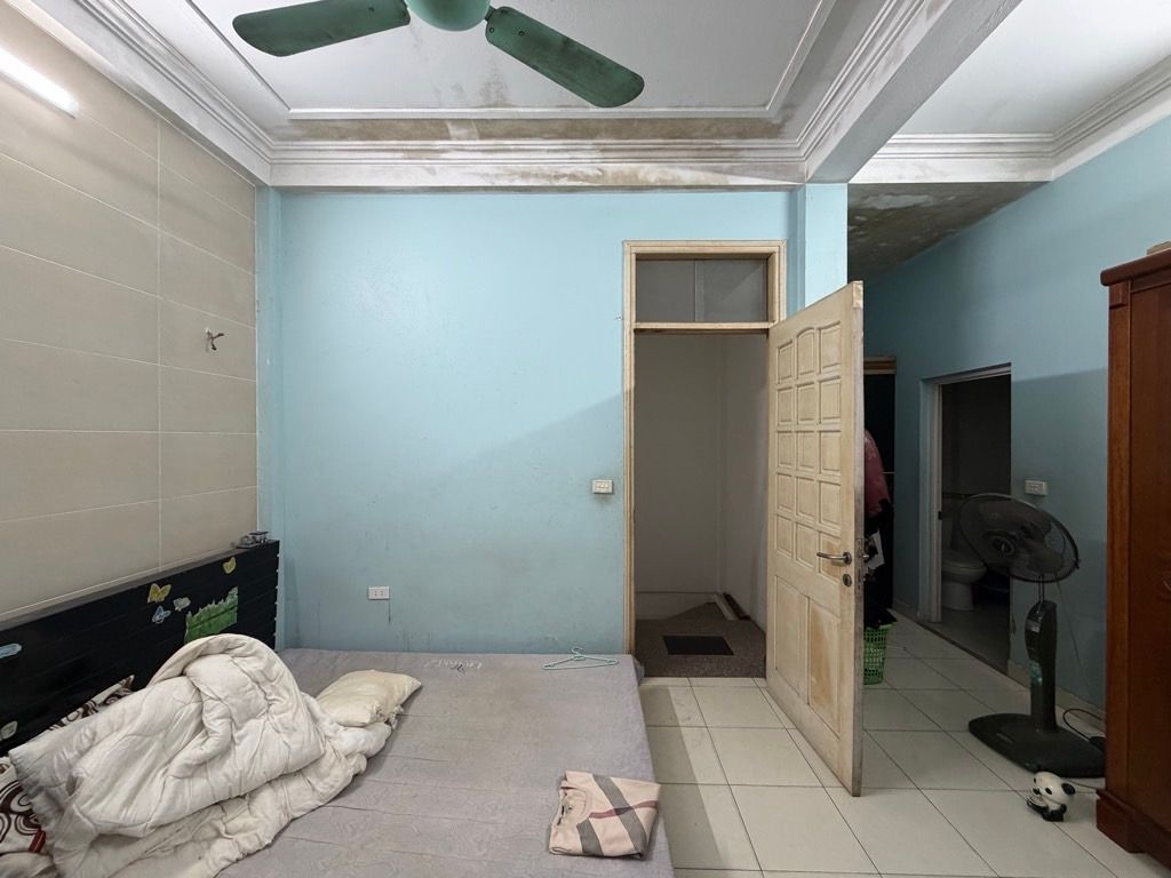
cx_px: 586
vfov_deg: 85.7
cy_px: 439
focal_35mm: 14
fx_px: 474
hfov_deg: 102.1
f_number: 2.2
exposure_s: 1/100
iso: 320
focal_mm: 2.22
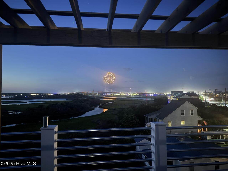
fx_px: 158
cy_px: 86
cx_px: 114
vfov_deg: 56.8
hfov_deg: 71.6
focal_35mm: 24
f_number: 1.78
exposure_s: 1/2
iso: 1600
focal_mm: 6.76
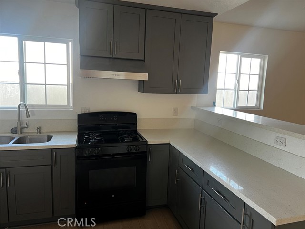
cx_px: 152
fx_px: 229
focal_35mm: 26
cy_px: 114
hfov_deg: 67.3
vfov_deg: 53.1
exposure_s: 1/78
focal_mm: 5.7
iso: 125
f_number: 1.5
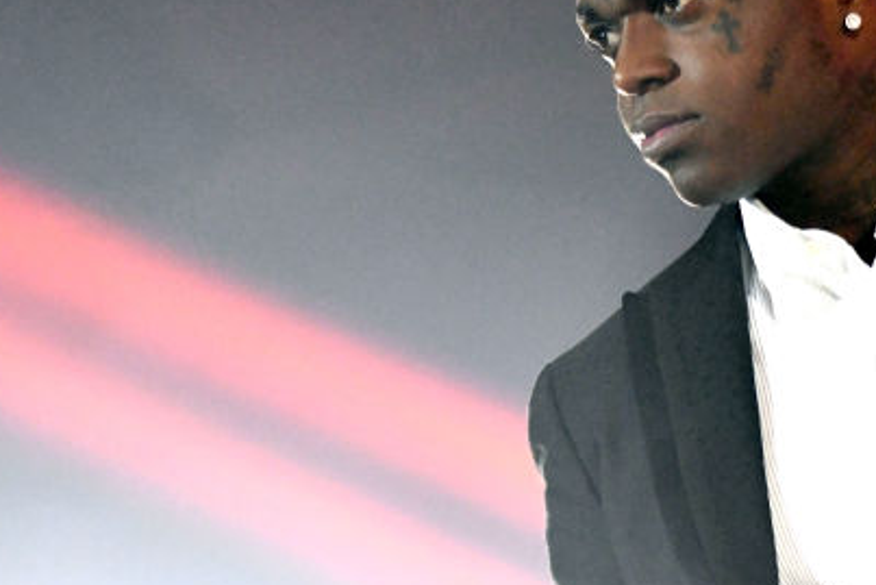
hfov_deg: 11.4
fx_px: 4333
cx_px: 872
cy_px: 436
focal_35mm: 178
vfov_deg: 7.7
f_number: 2.8
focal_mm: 70
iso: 4000
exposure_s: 1/1600
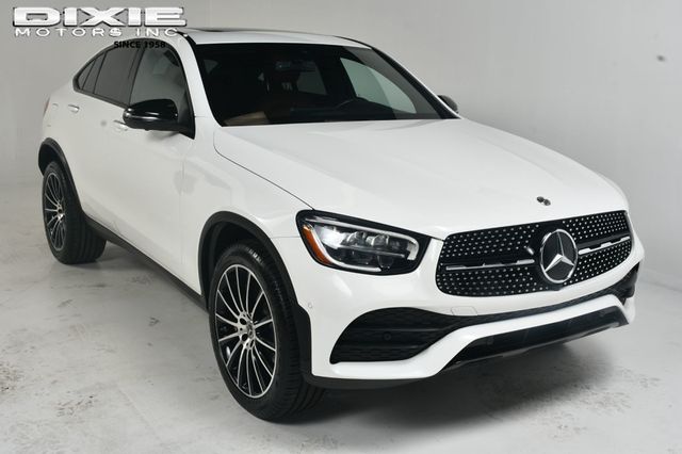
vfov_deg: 33.4
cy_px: 227
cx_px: 341
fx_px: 757
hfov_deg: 48.5
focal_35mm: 40
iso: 100
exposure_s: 1/160
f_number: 14
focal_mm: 27
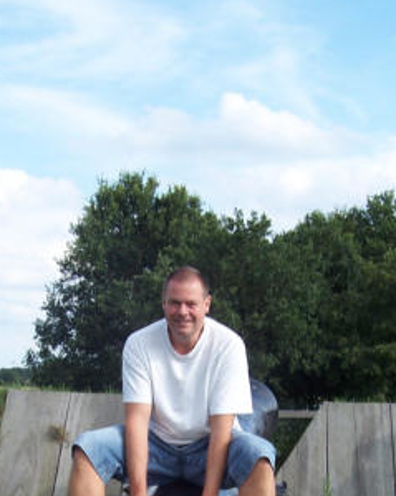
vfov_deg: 25.8
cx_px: 174
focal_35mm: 71
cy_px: 460
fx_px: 1041
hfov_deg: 21.5
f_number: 5.6
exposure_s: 1/250
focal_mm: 5.6
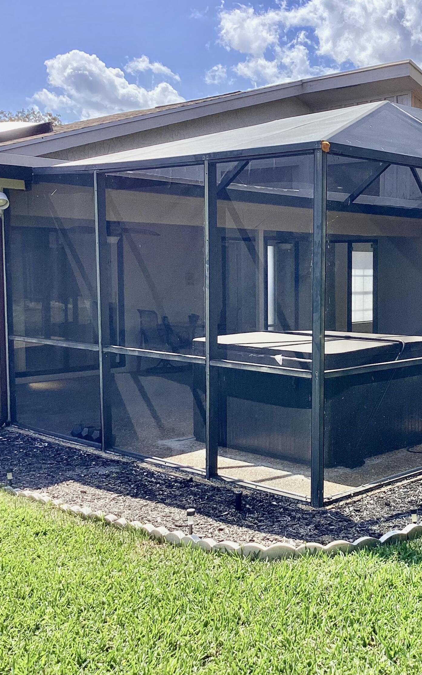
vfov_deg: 45.3
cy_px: 337
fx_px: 810
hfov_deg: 27.9
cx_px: 395
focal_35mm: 44
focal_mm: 3.3
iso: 25
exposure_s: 1/715
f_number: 2.4
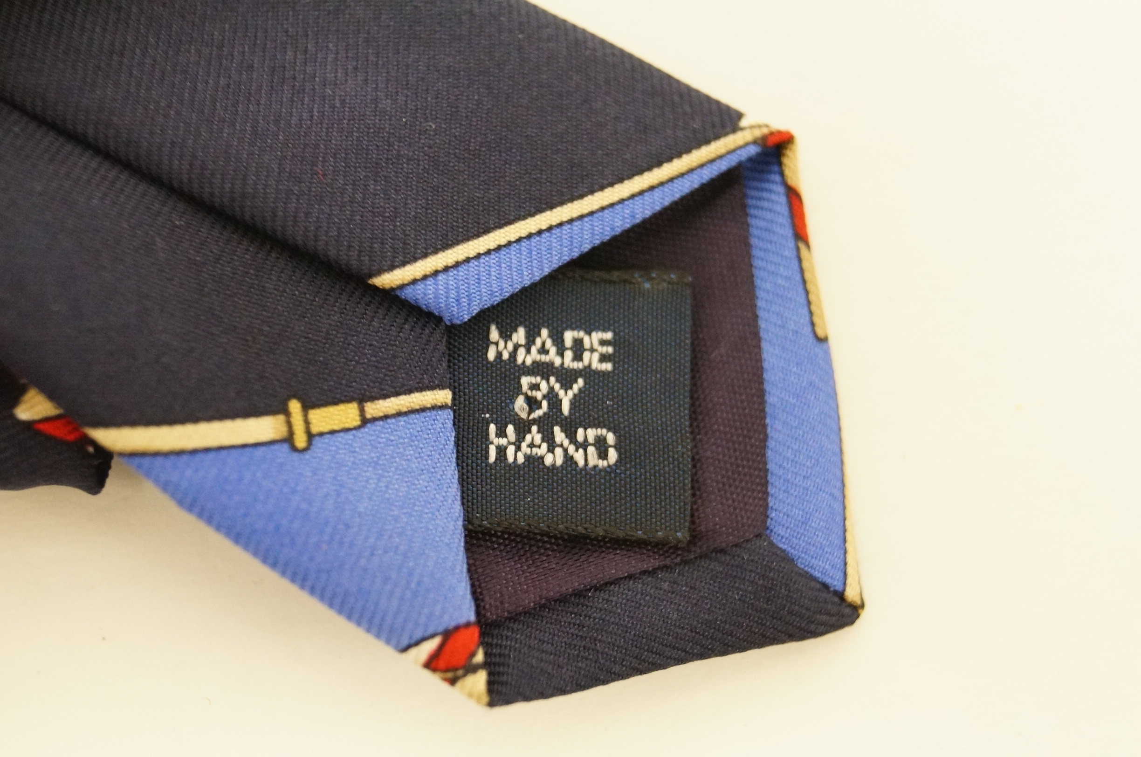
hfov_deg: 29.9
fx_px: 2136
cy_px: 378
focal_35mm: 68
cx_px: 570
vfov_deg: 20.1
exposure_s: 1/40
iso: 3200
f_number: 5.6
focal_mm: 45
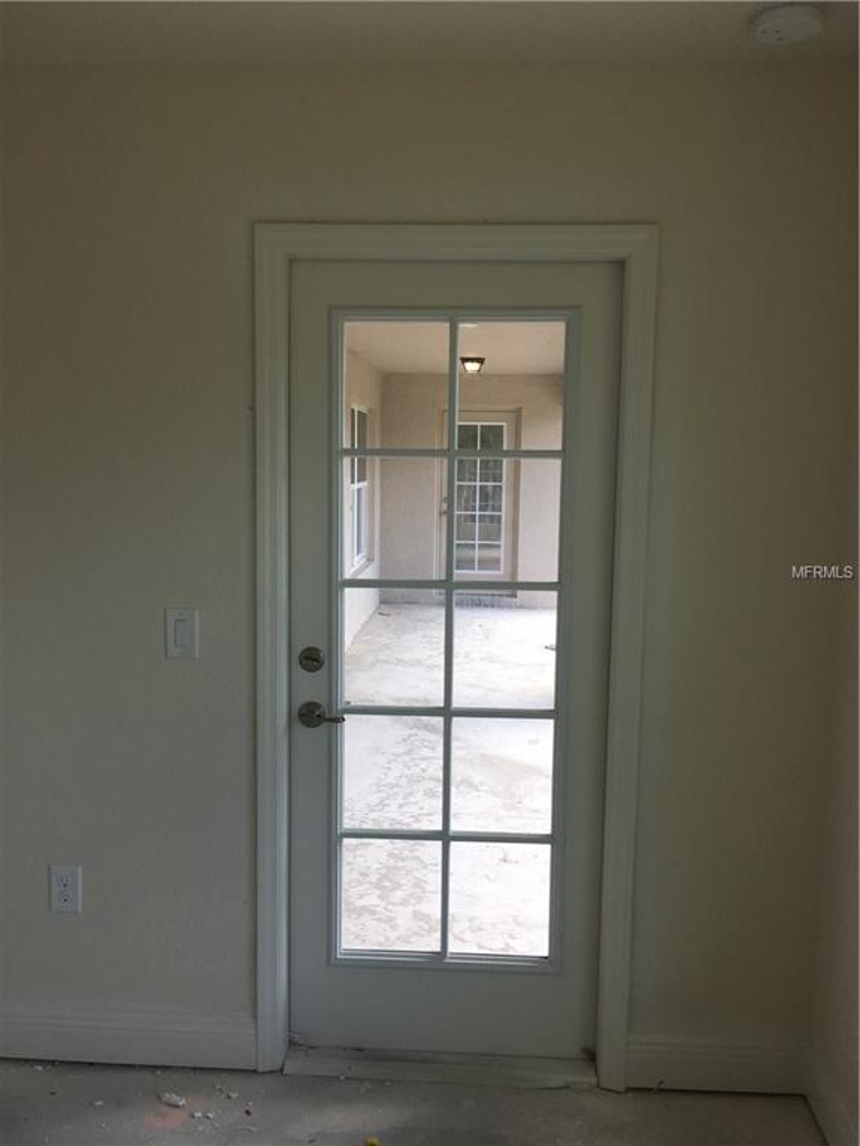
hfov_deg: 48.2
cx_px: 430
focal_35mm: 29
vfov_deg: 61.7
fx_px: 961
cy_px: 573
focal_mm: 4.15
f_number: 2.2
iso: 25
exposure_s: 1/224
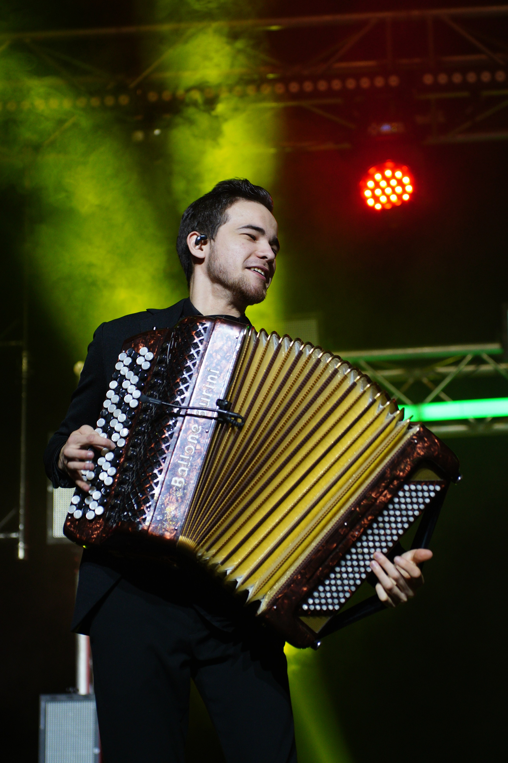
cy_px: 382
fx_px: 2370
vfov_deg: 18.3
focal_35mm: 112
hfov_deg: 12.2
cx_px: 254
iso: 800
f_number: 2.8
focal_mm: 75
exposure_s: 1/250
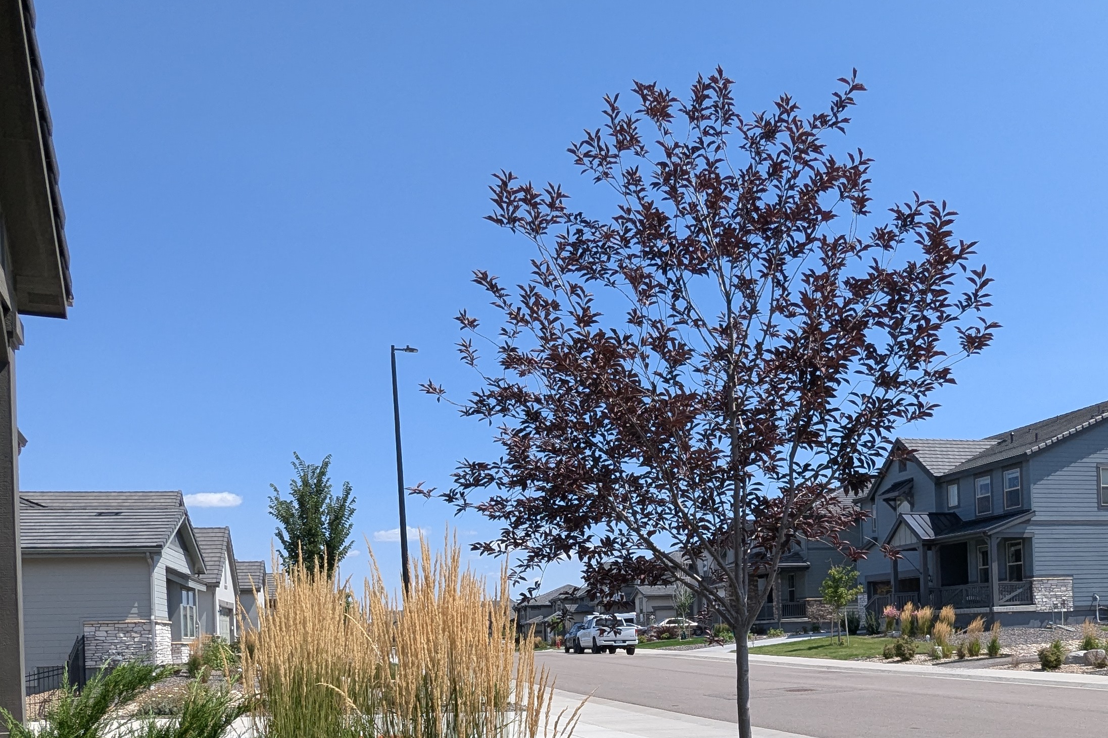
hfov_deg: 60.2
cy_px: 634
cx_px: 586
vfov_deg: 39.9
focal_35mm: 31
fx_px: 954
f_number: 2.2
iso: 48
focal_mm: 2.35
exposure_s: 1/1575
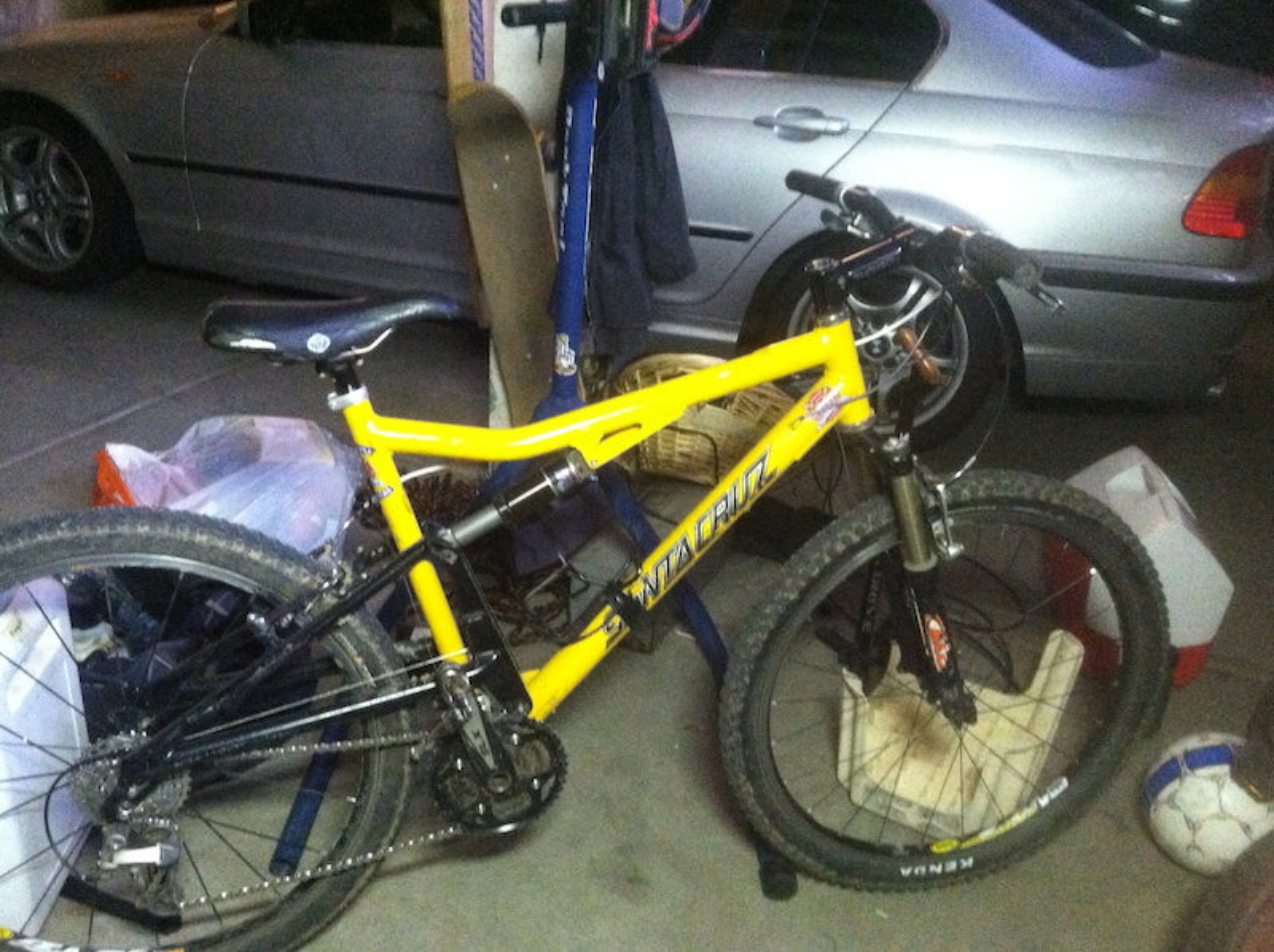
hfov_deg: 52.7
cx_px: 637
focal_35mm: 35
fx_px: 1287
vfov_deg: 40.6
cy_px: 476
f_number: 2.8
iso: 1000
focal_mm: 3.85
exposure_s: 1/15
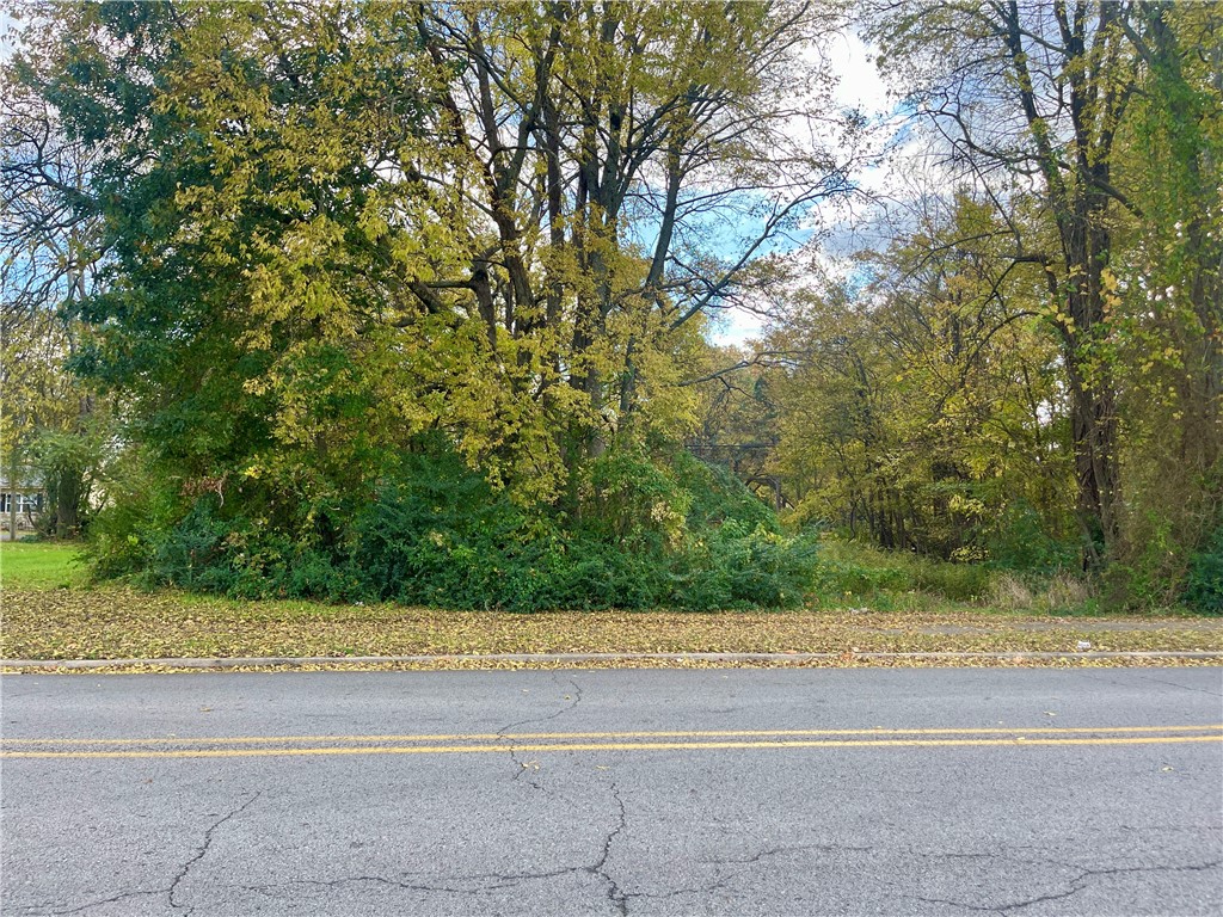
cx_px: 612
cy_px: 458
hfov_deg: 69.4
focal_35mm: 25
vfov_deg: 54.9
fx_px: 883
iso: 32
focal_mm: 5.1
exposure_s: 1/427
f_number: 1.6
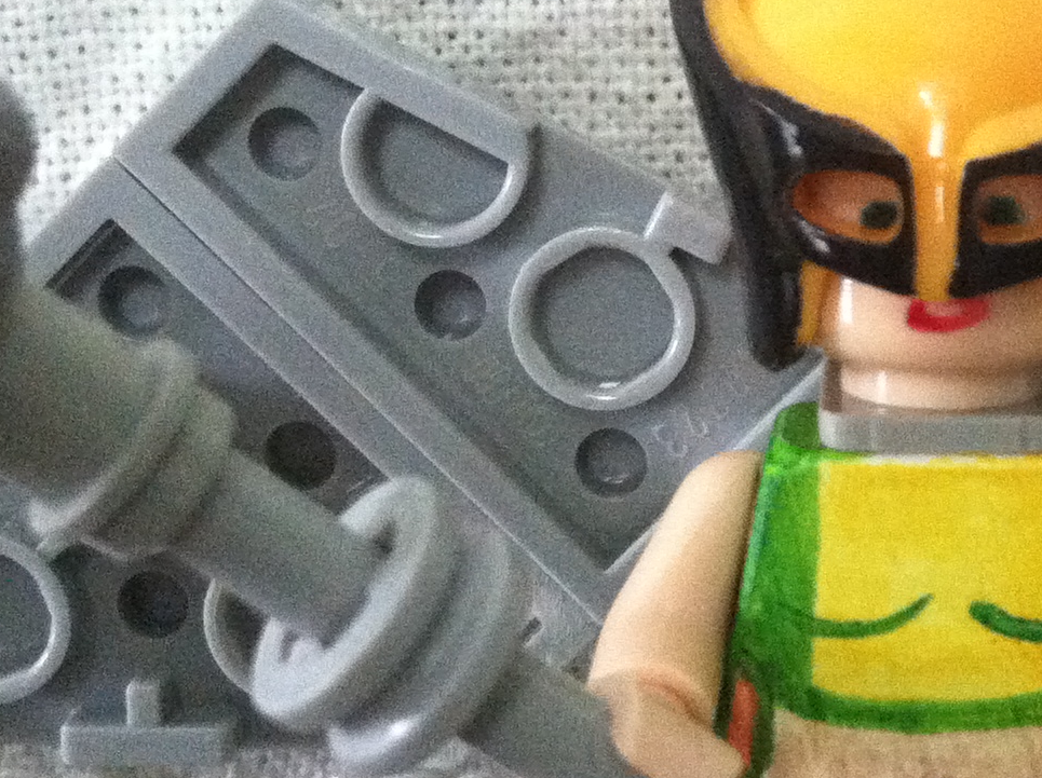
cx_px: 833
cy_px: 411
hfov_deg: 20.7
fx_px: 2826
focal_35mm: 94
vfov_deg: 15.7
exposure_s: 1/15
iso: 500
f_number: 2.8
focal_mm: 3.85
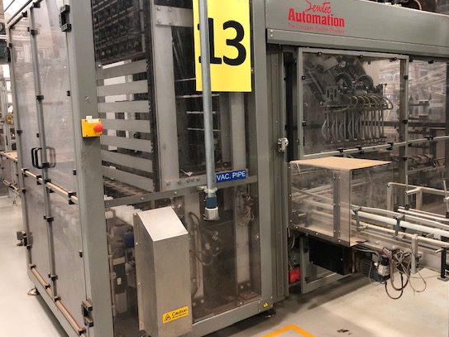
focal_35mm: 33
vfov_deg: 42.9
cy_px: 156
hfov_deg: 55.1
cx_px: 264
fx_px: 428
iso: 80
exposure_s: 1/17
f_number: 1.8
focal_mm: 3.99
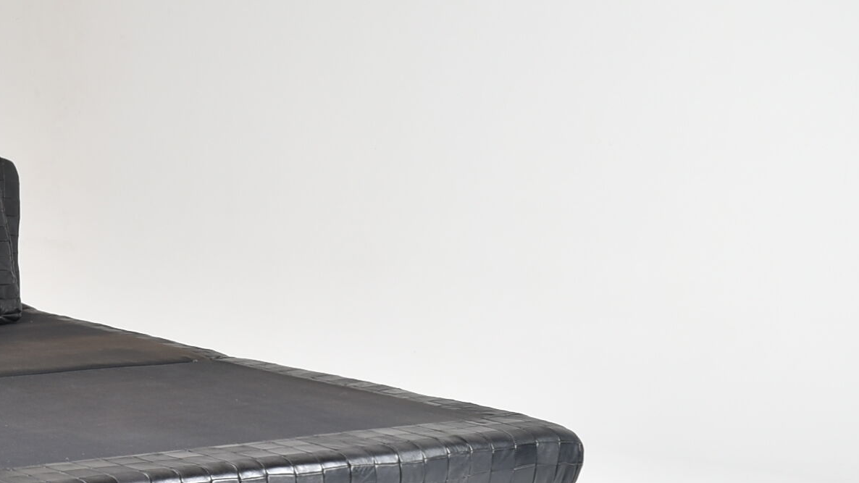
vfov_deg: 14.5
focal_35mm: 83
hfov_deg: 23.2
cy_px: 335
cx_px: -186
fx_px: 1898
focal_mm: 21
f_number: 6.3
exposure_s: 1/160
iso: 100
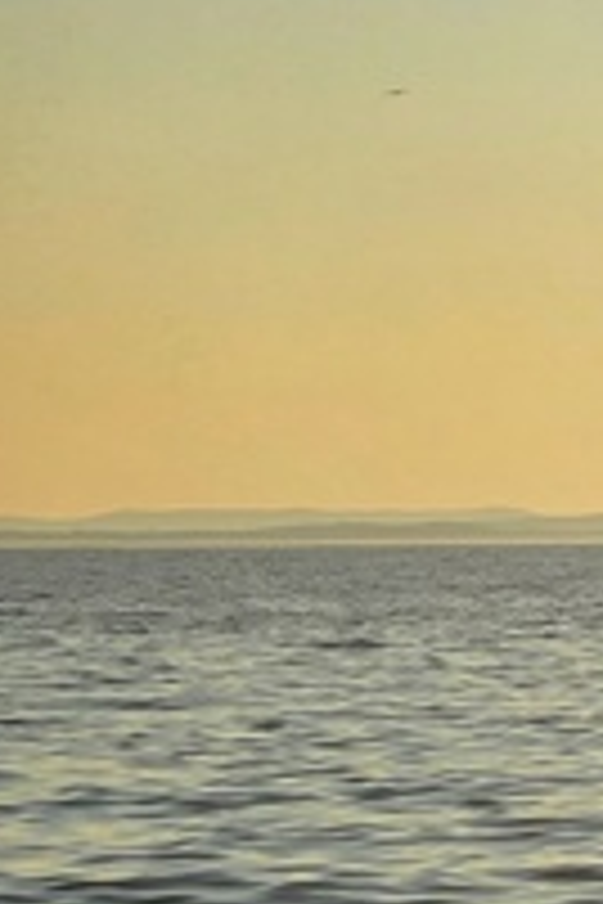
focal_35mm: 152
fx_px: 3819
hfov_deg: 7.6
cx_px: 1984
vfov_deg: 13.5
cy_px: 639
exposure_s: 1/3168
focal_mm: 6.3
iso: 12
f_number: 1.7
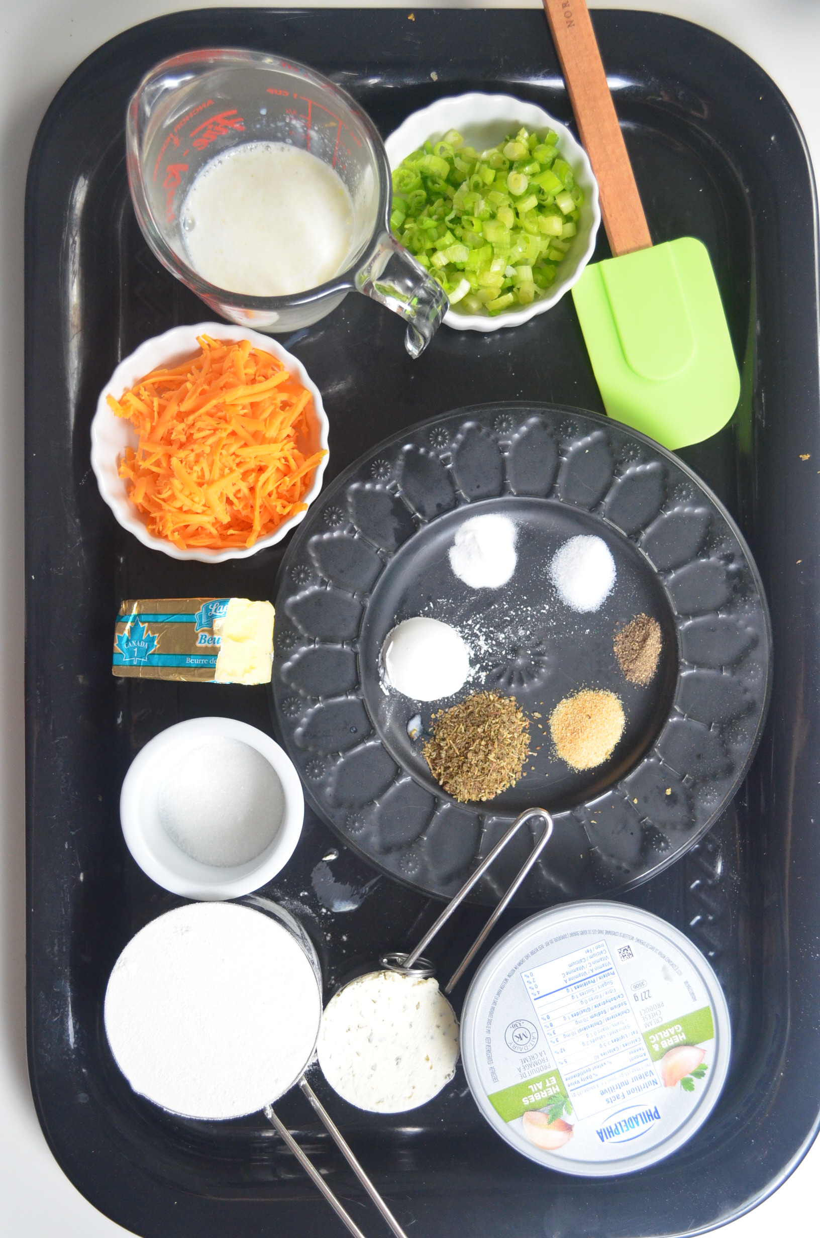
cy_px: 619
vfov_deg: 46.5
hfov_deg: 31.8
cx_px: 410
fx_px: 1441
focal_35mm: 42
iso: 1600
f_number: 4.5
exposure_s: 1/30
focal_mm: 28
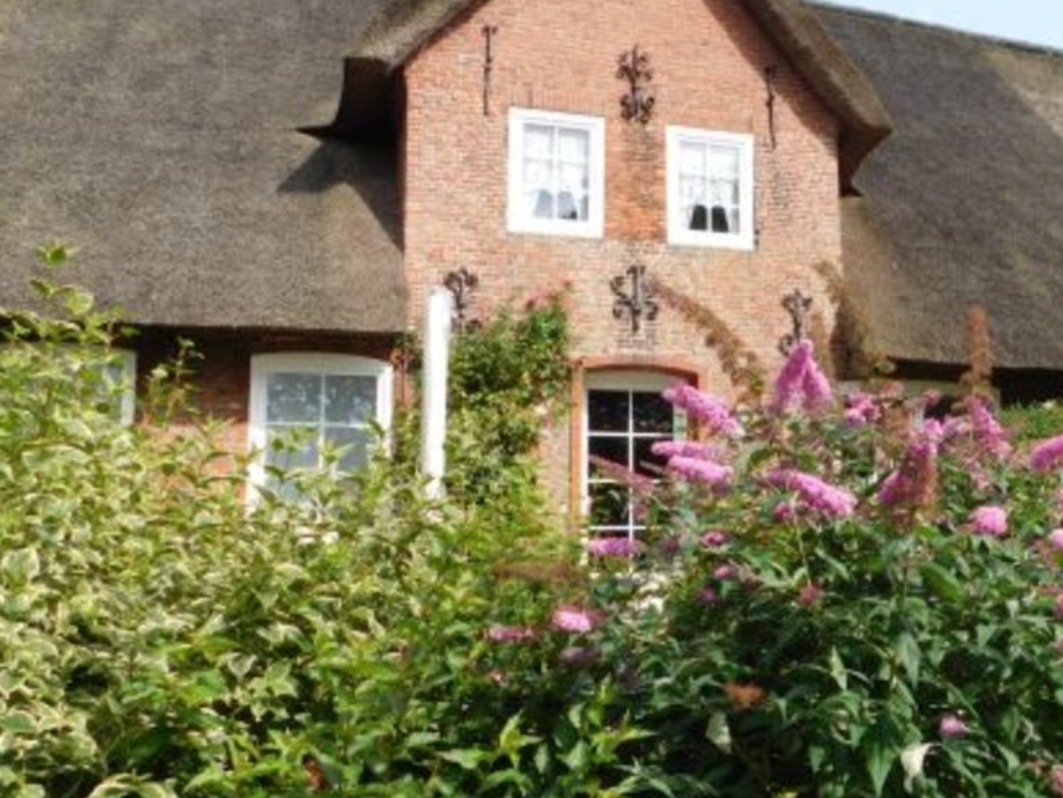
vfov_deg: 37.7
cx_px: 780
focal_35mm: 38
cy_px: 428
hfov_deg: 47.4
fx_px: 1167
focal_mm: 4
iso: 125
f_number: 3
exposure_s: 1/800
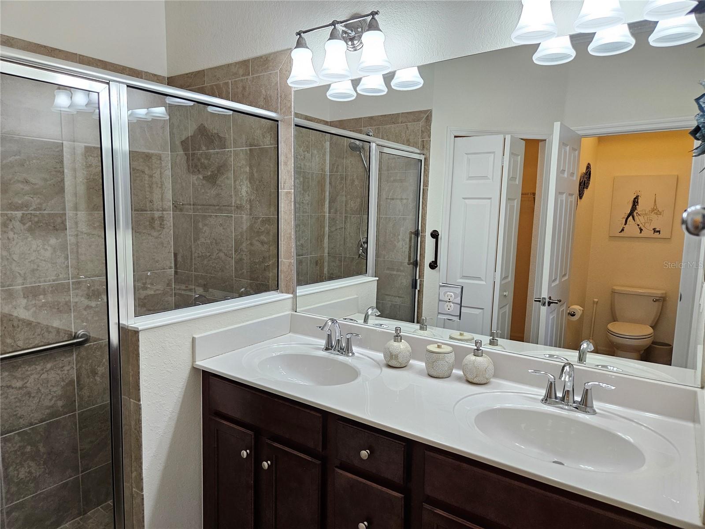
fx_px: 468
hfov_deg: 73.9
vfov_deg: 58.9
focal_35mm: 23
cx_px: 352
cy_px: 264
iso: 250
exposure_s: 1/120
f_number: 1.8
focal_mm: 5.4
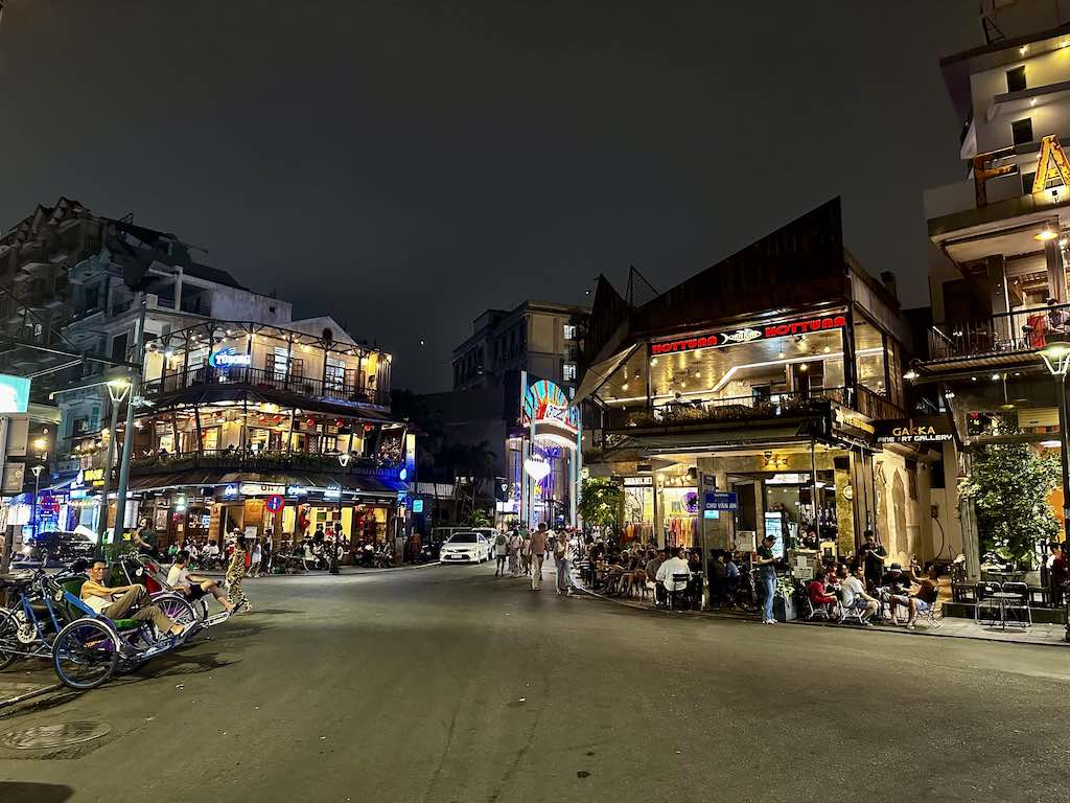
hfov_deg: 71.6
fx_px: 742
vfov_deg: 56.8
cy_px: 402
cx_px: 535
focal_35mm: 24
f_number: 1.78
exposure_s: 1/50
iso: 800
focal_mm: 6.86
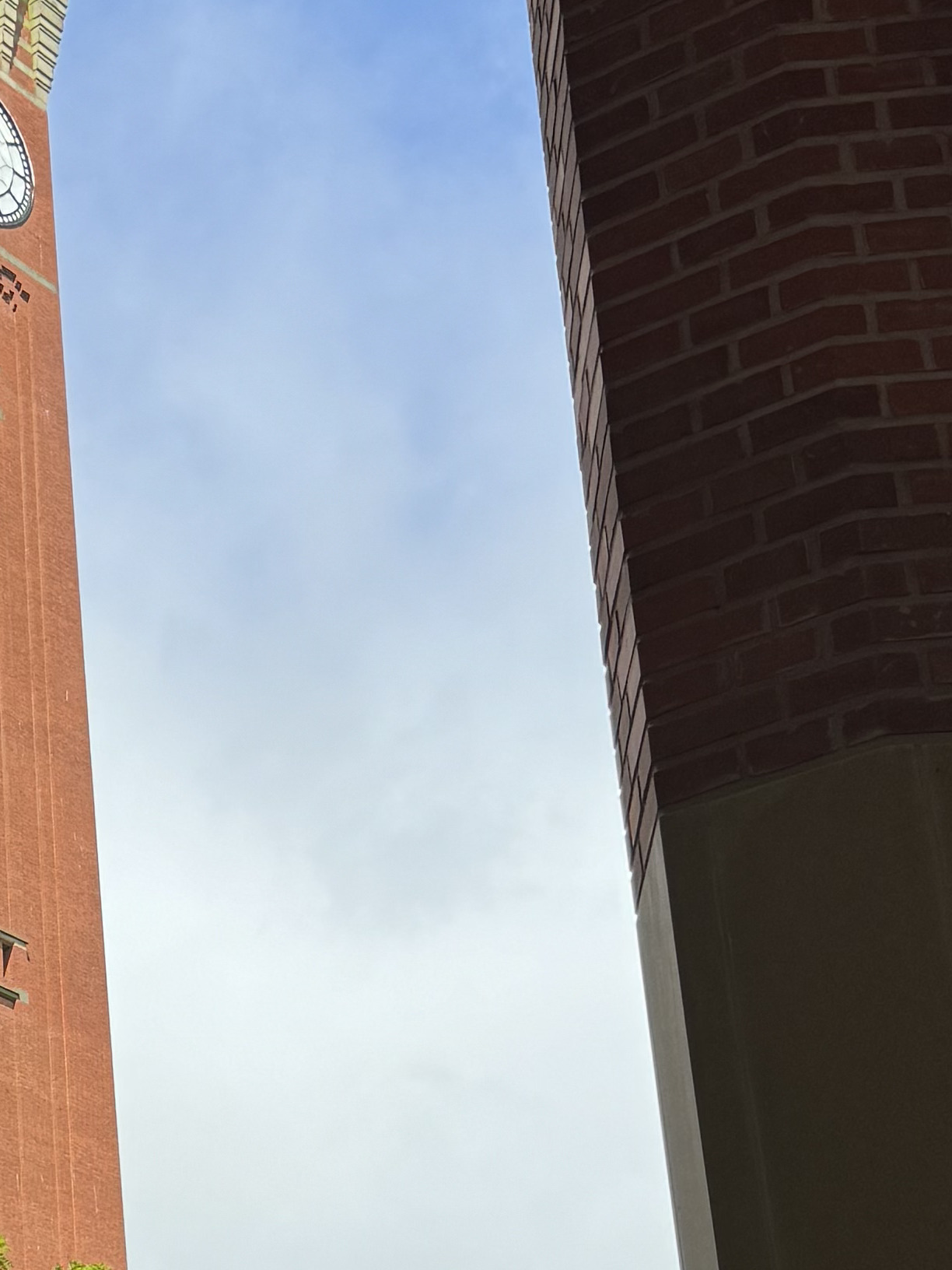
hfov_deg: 17.0
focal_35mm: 84
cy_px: 1009
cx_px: -110
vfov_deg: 23.0
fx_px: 3080
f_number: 1.78
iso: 80
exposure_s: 1/4049
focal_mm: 6.76
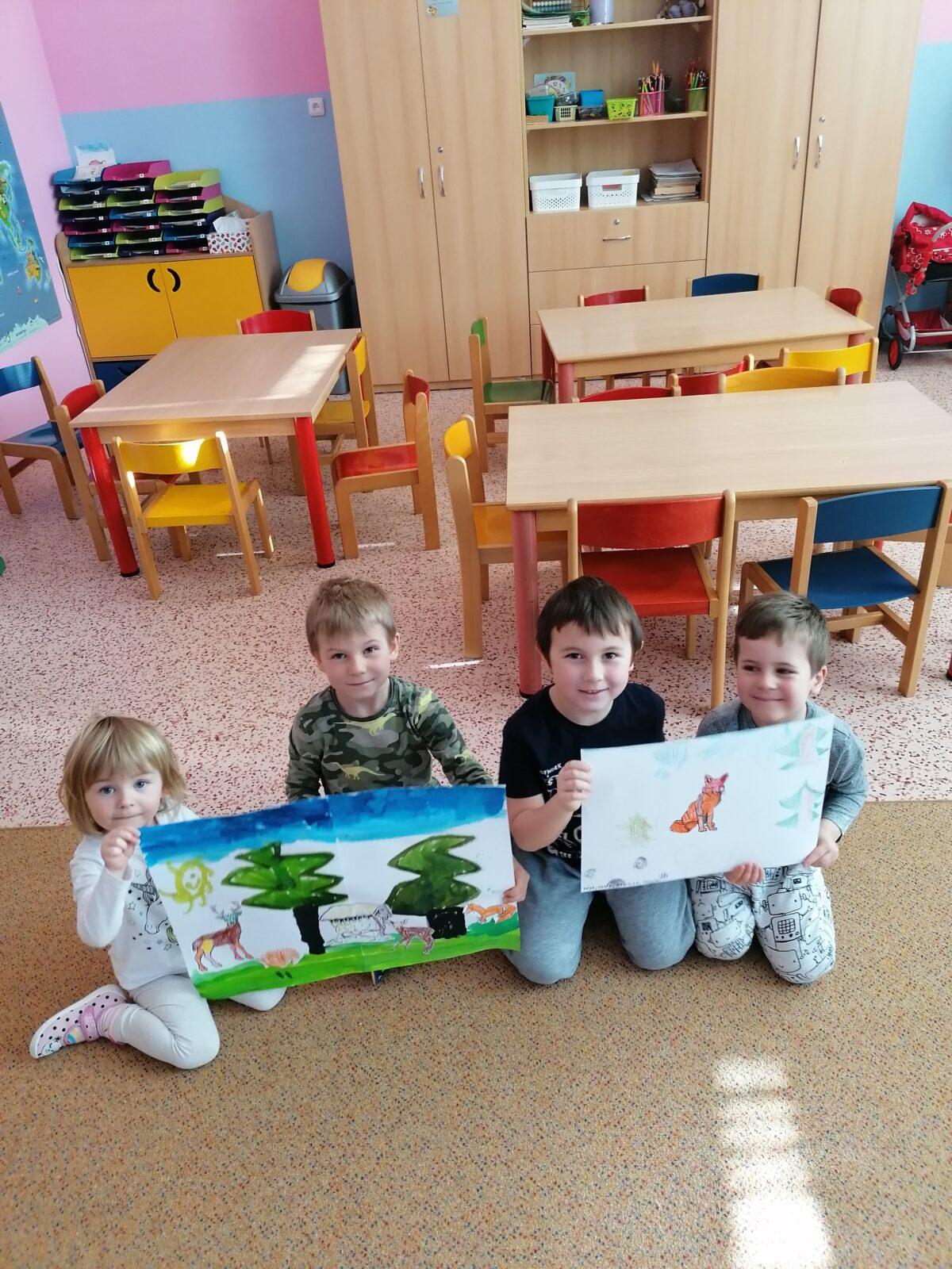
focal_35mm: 27
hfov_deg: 51.4
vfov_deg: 65.3
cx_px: 476
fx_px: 990
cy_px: 634
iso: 200
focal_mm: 4.75
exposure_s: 1/33.3
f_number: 1.8
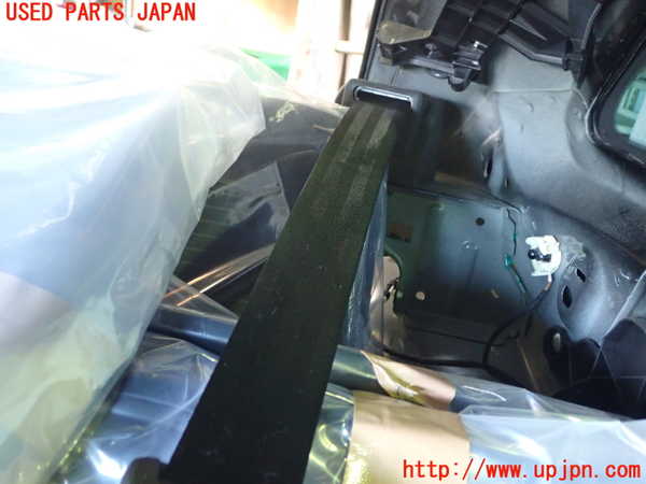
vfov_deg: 39.7
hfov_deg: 51.4
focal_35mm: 36
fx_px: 672
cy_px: 242
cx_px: 323
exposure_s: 1/20
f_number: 2.5
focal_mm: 6.37
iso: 800
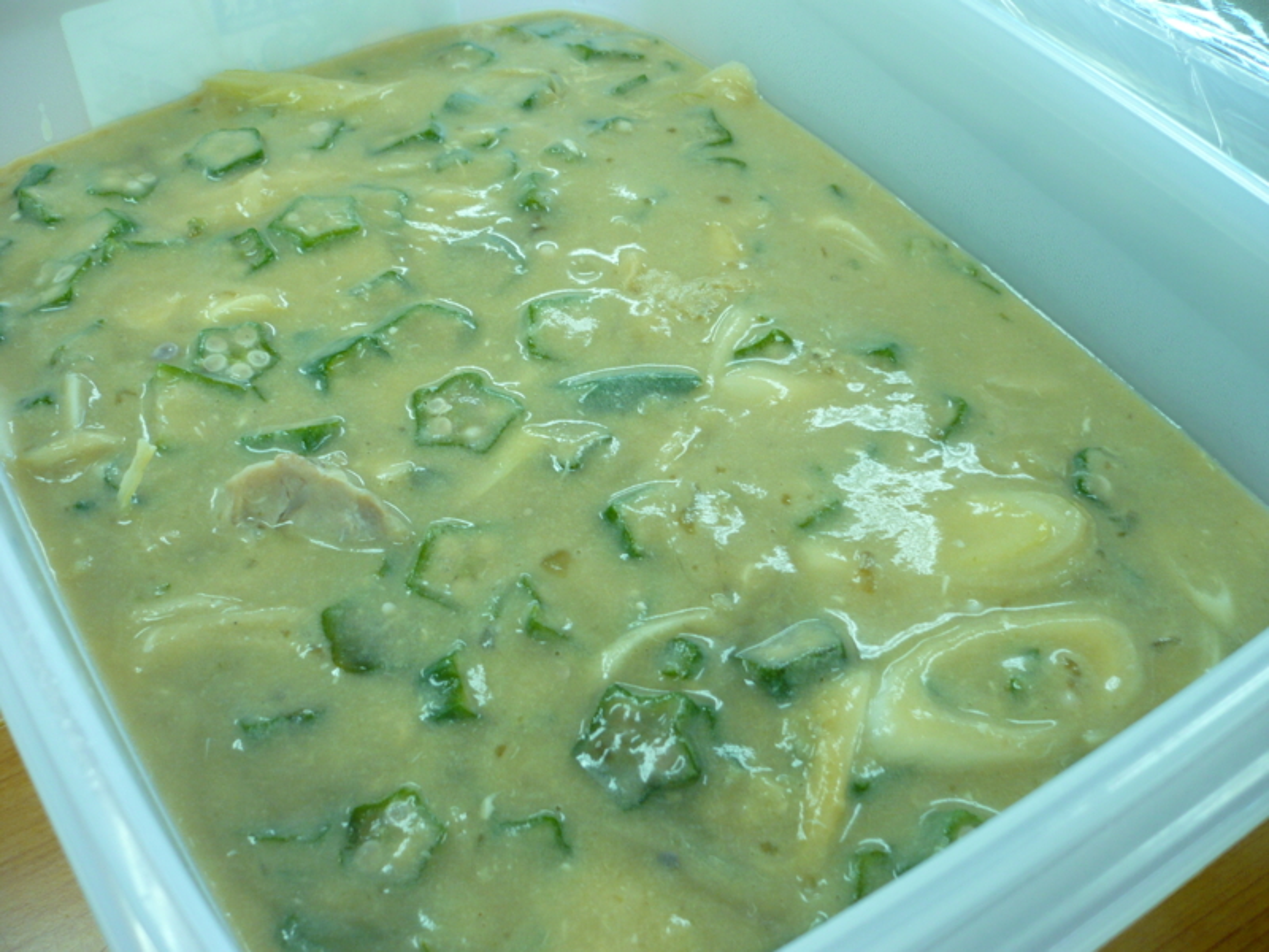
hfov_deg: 52.6
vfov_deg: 40.7
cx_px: 634
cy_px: 476
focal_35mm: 35
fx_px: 1283
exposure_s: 1/30
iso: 125
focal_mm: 5.8
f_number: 2.8
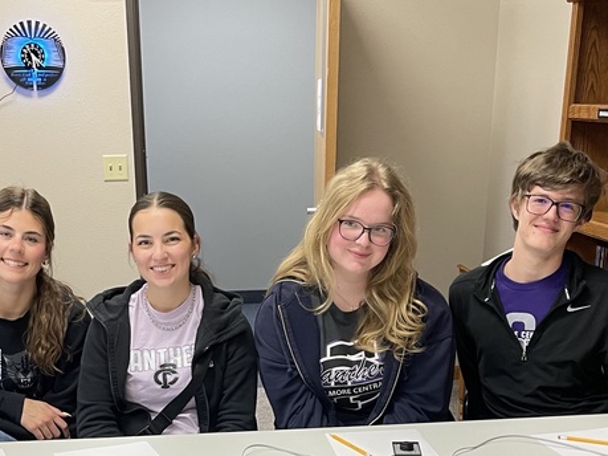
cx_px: 238
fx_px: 1018
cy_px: 476
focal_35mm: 58
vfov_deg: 23.9
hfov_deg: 33.1
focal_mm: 4.2
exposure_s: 1/60
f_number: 1.6
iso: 125
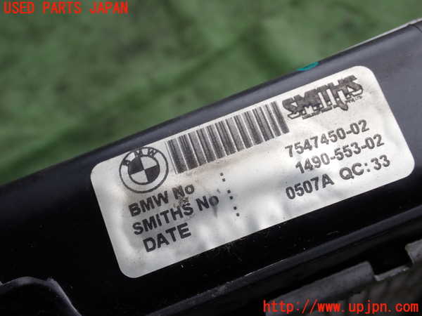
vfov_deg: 23.7
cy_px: 158
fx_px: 756
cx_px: 211
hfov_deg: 31.2
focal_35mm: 62
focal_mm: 11.09
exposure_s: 1/125
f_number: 5
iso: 100
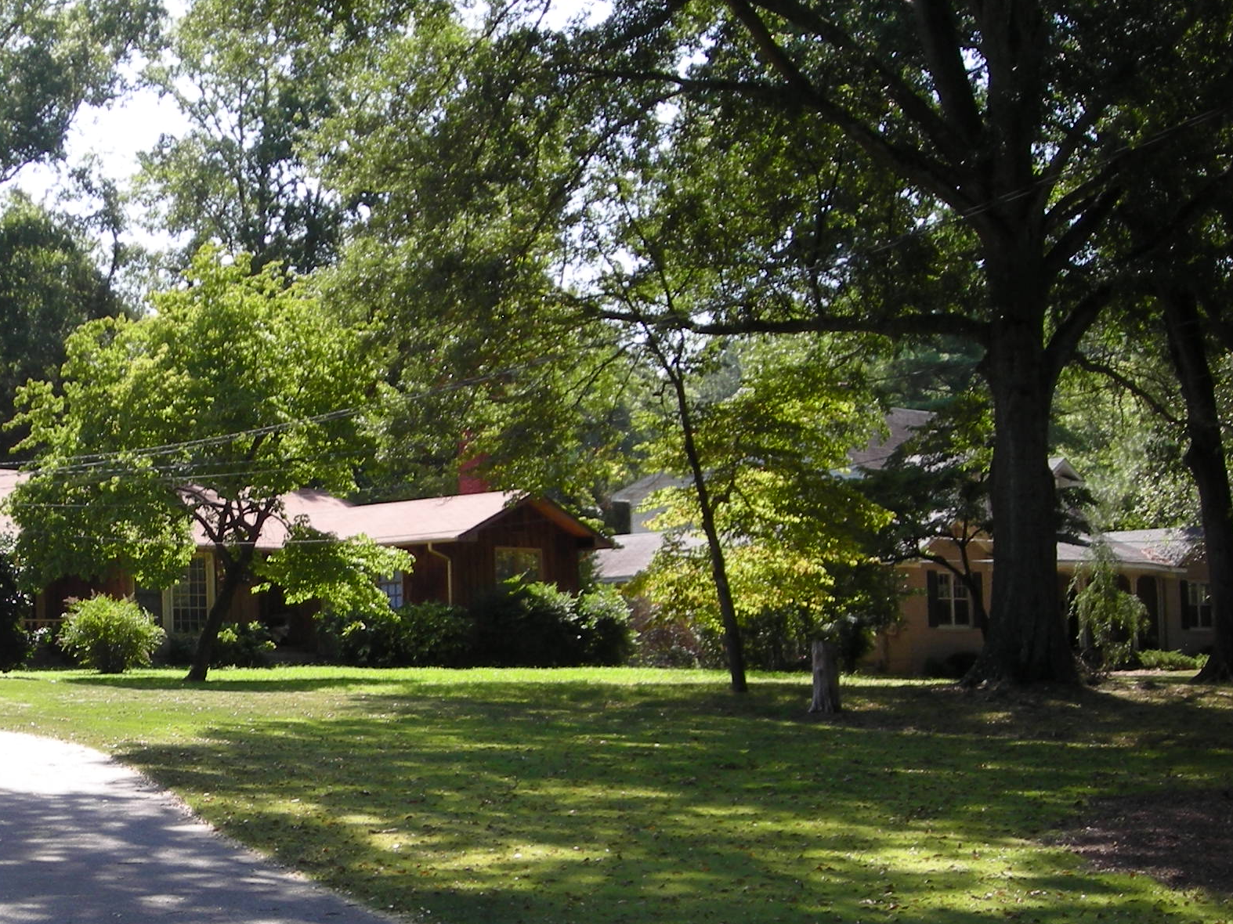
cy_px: 622
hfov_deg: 27.9
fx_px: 2422
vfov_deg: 21.5
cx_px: 229
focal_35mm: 68
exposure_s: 1/181
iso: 50
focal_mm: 6.3
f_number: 3.2
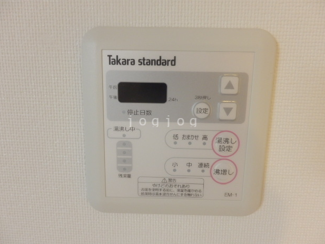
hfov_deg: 63.4
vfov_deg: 49.8
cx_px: 163
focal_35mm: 28
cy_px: 121
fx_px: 263
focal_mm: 4.8
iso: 320
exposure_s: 1/30
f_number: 3.3
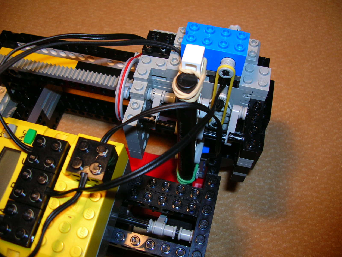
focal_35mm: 35
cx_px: 171
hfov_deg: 52.6
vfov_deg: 40.7
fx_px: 346
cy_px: 128
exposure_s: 1/60.1
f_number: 2.8
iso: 50
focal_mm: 5.8
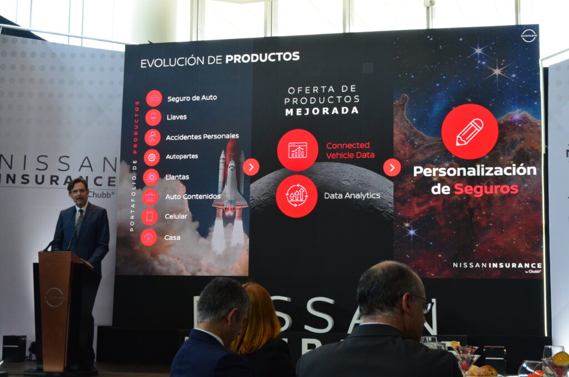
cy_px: 188
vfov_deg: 23.7
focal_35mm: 57
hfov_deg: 35.1
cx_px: 284
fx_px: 899
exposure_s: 1/60
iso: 1250
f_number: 8
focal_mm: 38
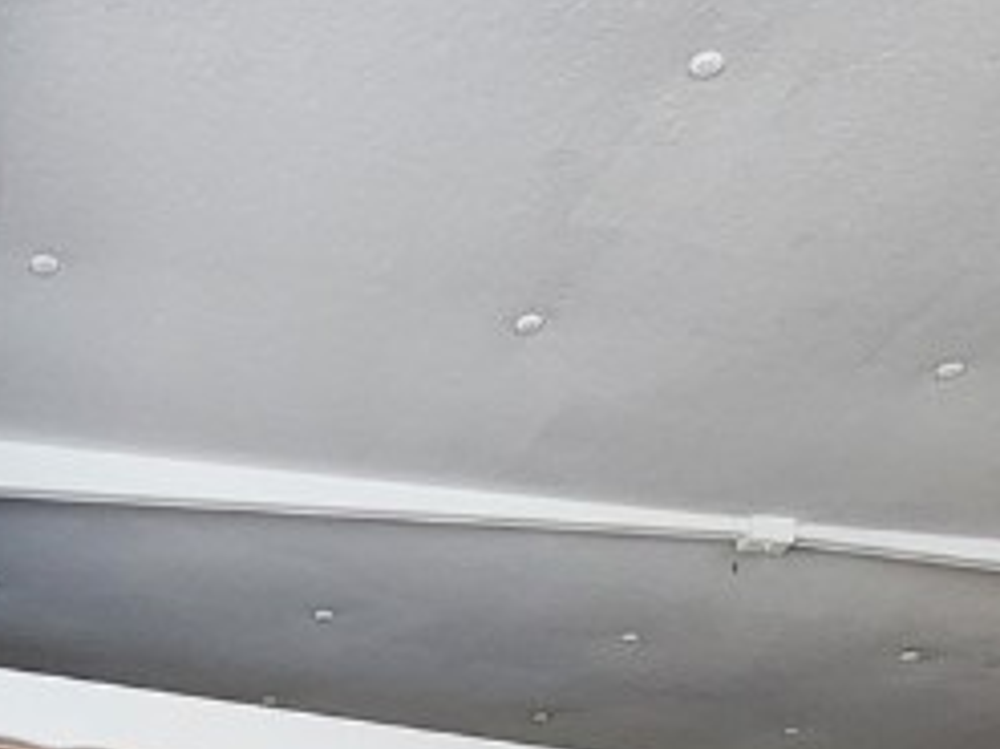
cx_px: 332
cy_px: 1441
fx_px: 1559
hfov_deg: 35.2
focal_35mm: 54
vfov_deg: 18.8
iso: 400
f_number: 2.2
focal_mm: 2.2
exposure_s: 1/30
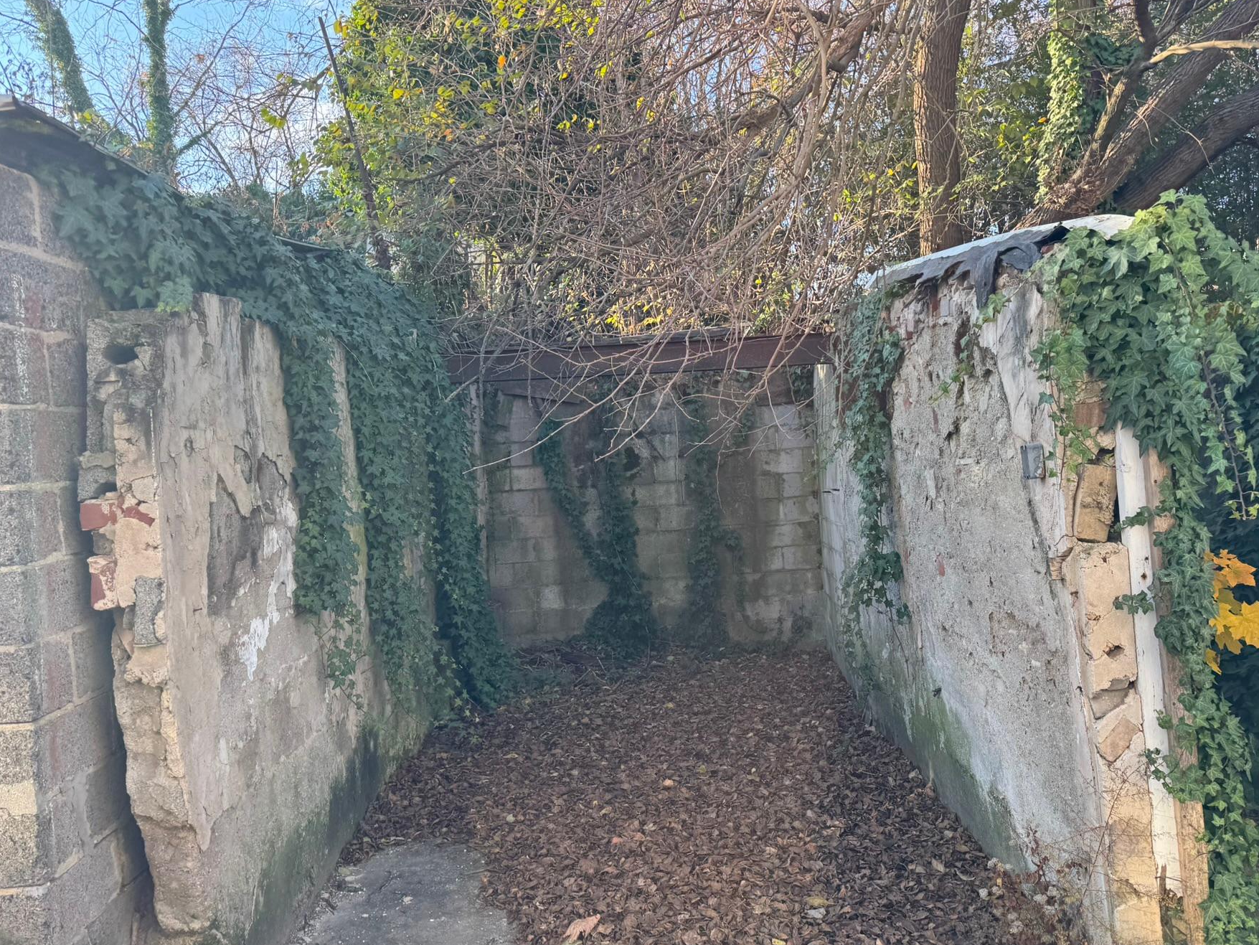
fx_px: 1019
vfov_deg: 49.6
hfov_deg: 63.4
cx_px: 663
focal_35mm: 28
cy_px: 531
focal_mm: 6.76
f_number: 1.78
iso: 80
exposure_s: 1/317
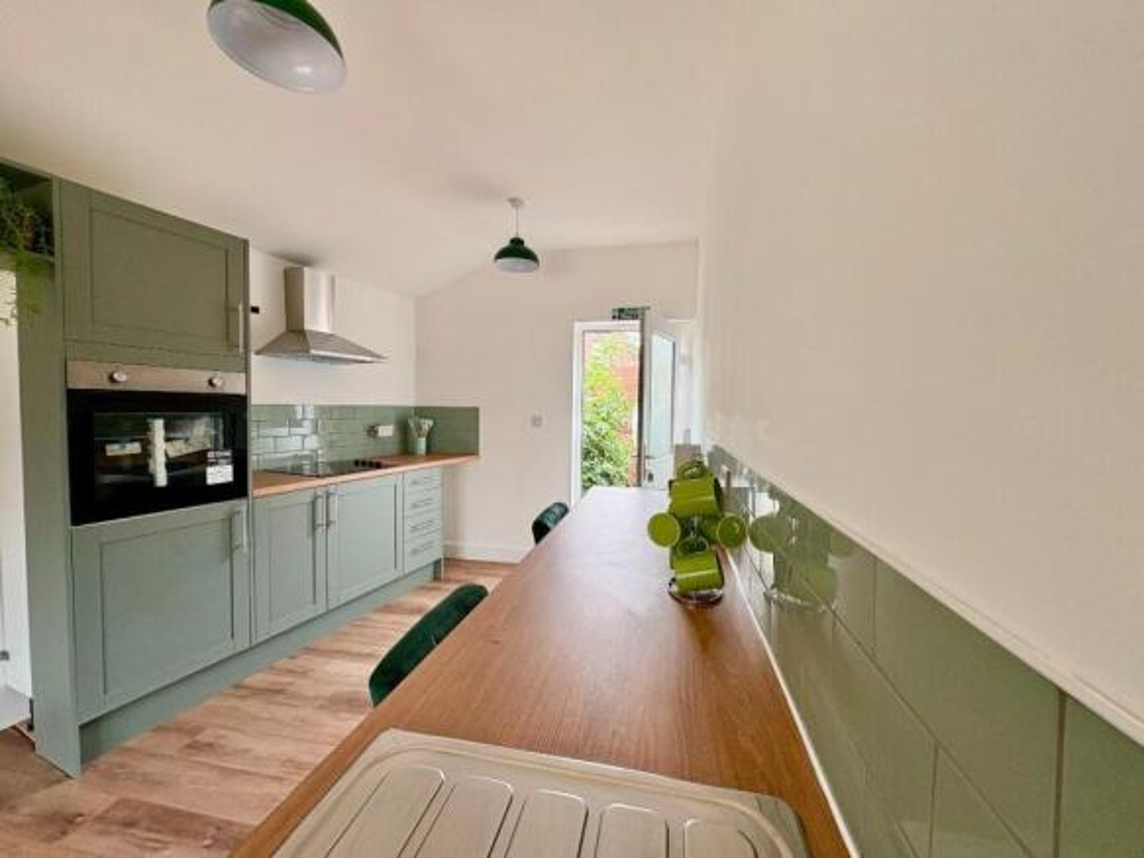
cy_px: 429
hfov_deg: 102.1
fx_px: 463
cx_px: 572
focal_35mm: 14
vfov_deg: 85.7
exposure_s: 1/109
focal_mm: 2.22
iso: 50
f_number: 2.2
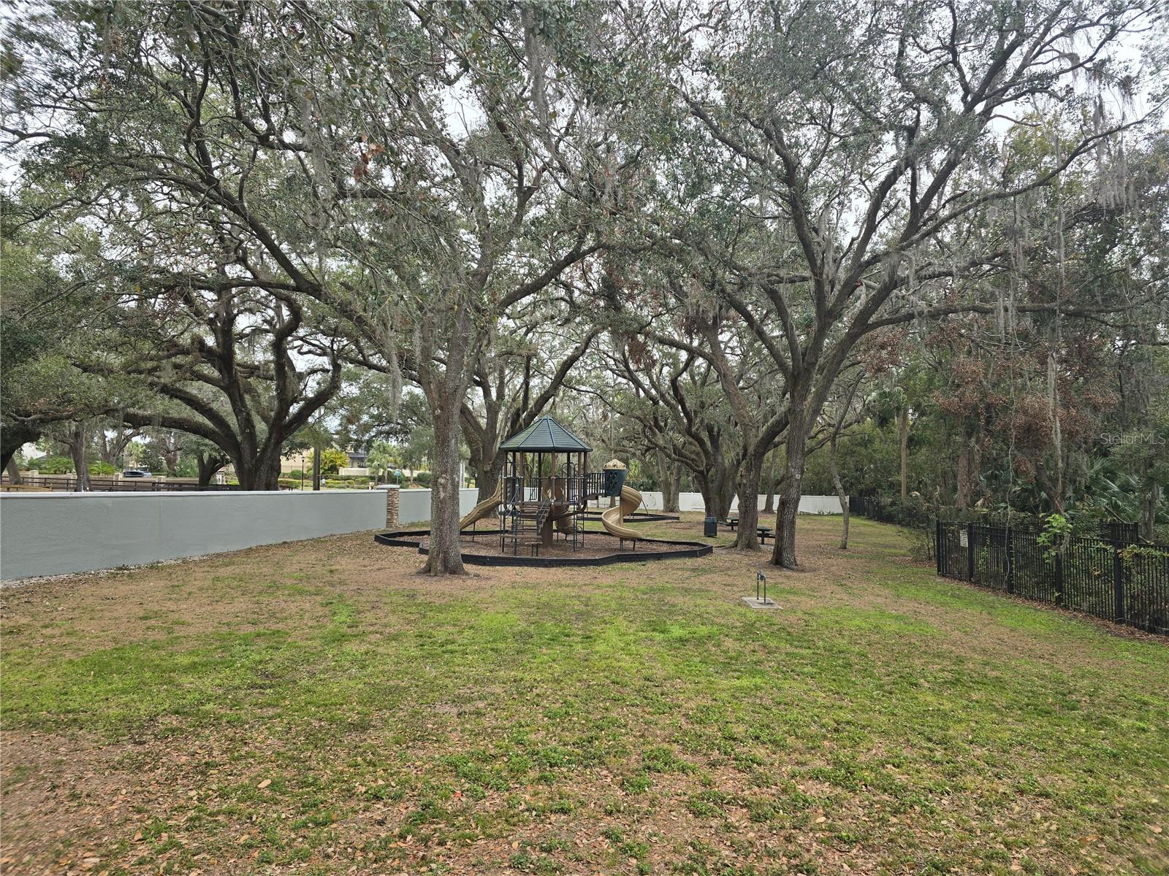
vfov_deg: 58.9
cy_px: 438
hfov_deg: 73.9
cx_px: 584
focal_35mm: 23
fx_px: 777
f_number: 1.7
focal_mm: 6.3
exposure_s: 1/247
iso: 12
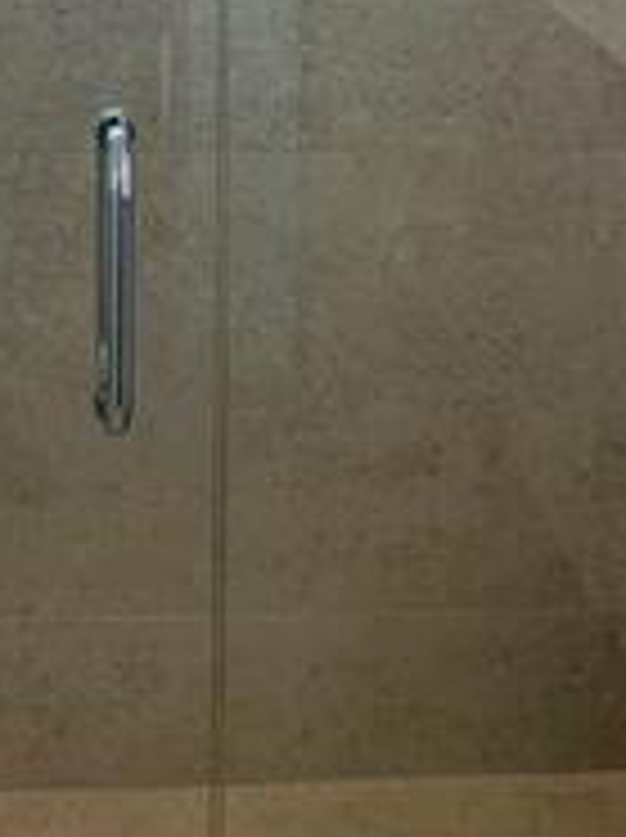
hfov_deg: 17.4
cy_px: -189
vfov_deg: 21.5
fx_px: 2030
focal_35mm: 84
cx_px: 126
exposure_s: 1/333
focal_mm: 5.7
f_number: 1.5
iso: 50
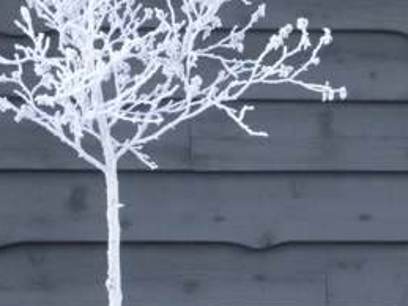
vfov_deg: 6.7
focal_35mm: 220
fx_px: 2592
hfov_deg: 9.0
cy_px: 124
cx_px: 301
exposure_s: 1/107
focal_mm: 21.2
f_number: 5.3
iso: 400
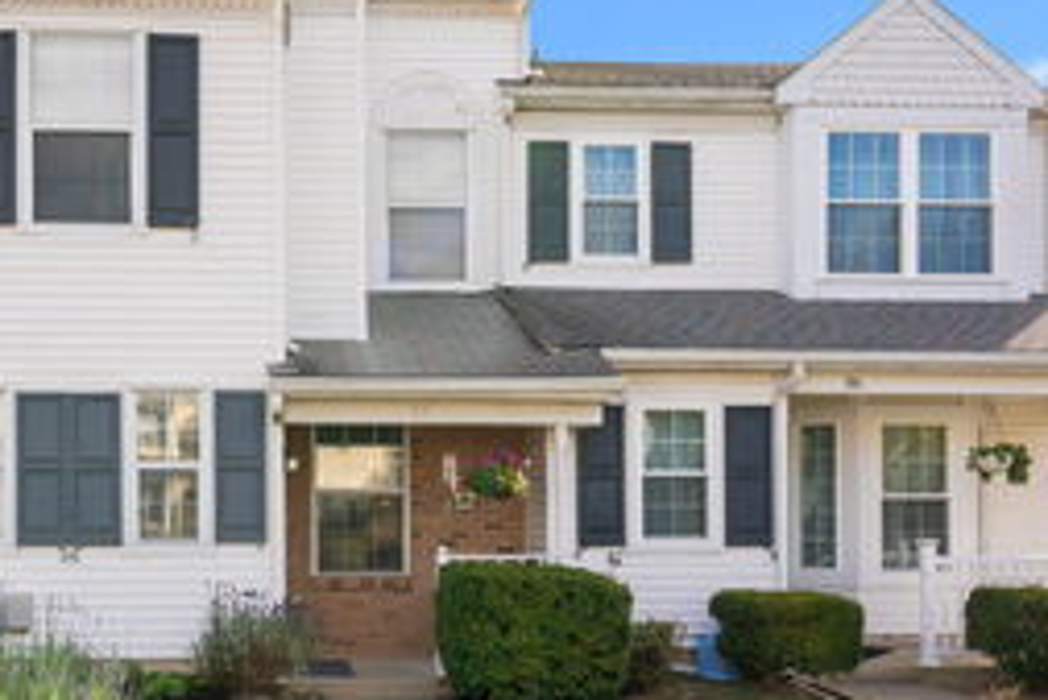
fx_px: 1049
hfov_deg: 51.3
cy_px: 273
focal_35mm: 36
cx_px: 288
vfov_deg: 36.8
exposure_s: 1/250
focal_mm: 19
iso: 640
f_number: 11
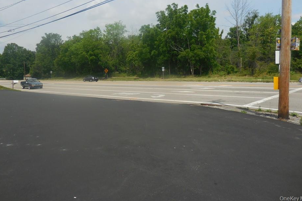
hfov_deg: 63.6
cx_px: 145
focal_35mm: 29
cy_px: 77
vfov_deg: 44.6
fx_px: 243
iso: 125
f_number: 6.6
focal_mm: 4.5
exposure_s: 1/640
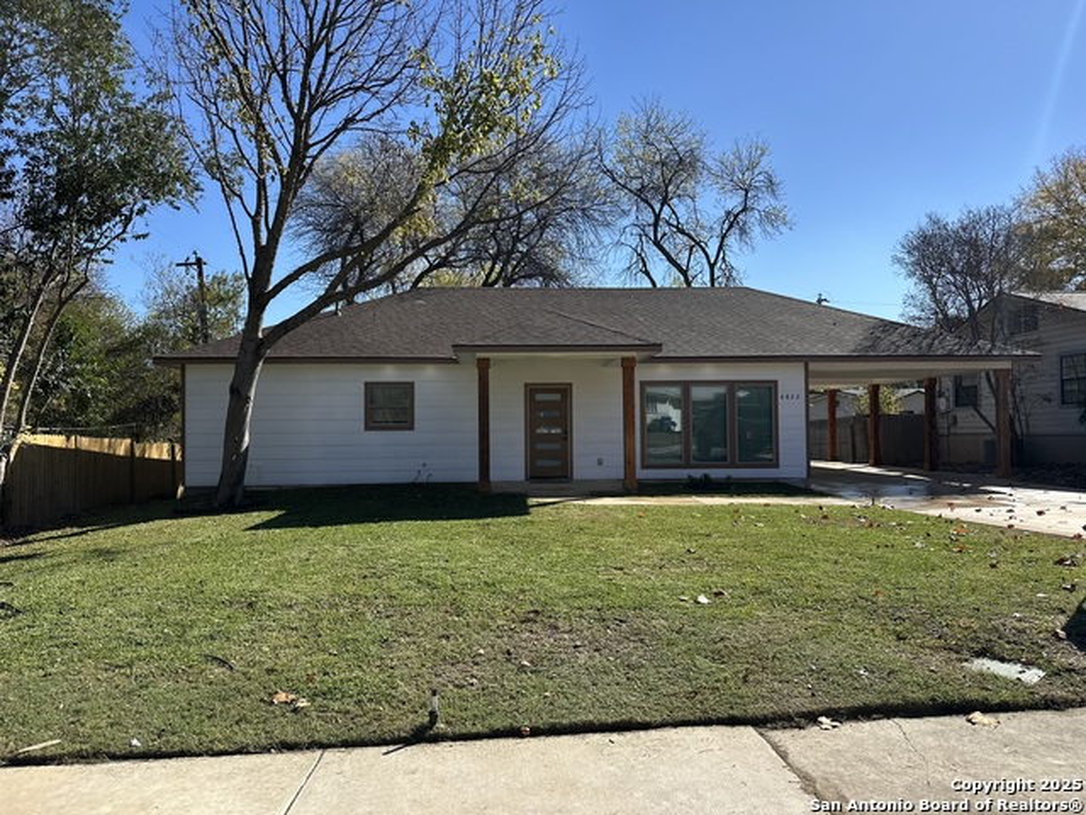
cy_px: 408
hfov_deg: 71.6
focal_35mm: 24
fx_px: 753
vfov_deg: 56.8
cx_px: 543
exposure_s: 1/4016
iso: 80
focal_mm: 6.86
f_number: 1.78
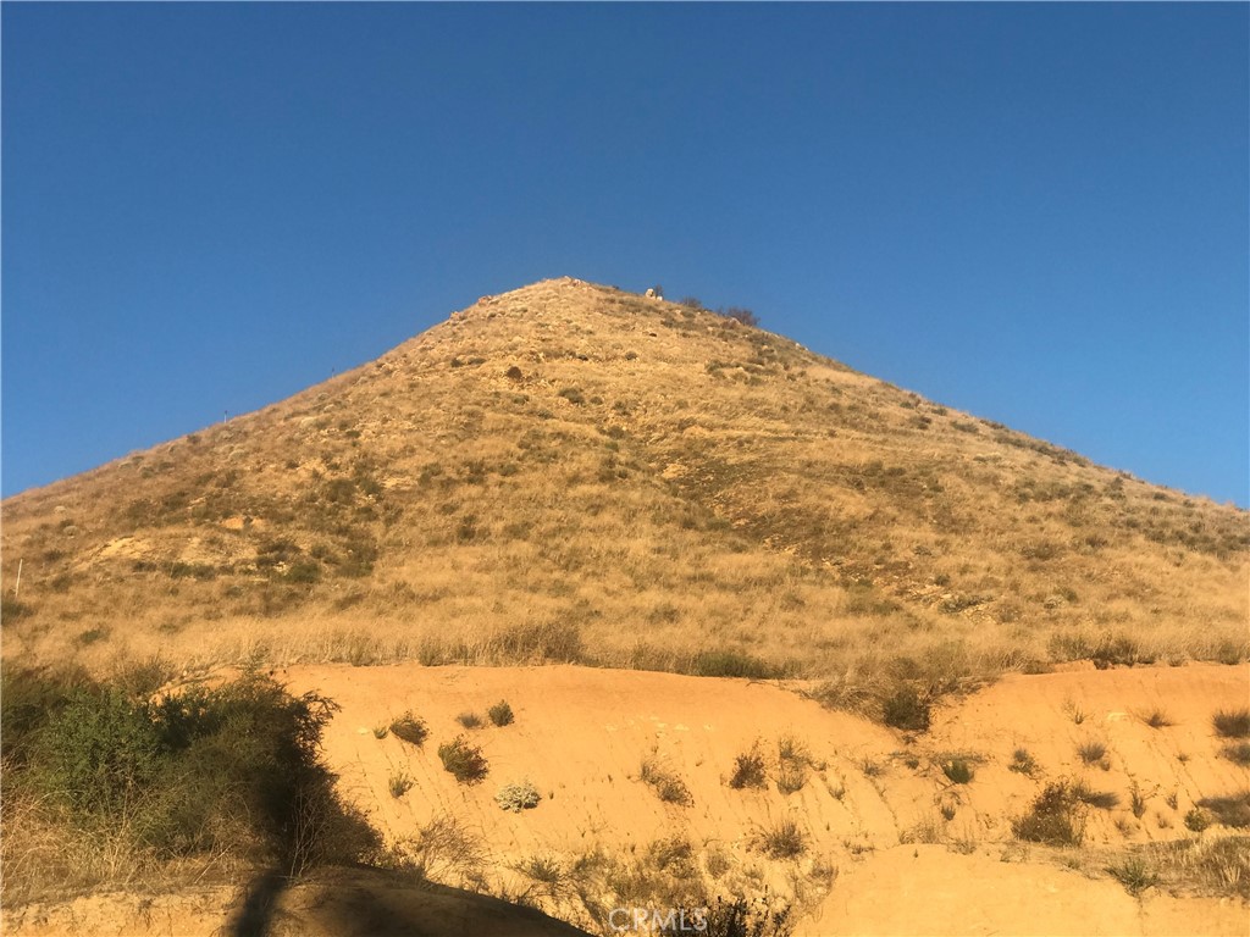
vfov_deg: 25.7
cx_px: 625
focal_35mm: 57
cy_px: 468
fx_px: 2058
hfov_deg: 33.8
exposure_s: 1/595
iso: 20
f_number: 2.8
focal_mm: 6.6
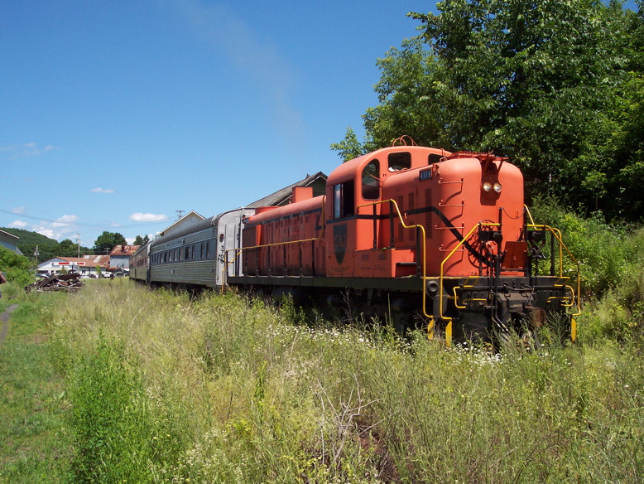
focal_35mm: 39
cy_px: 242
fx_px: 726
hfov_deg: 47.8
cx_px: 317
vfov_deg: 36.8
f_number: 4.8
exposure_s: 1/700
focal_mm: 8
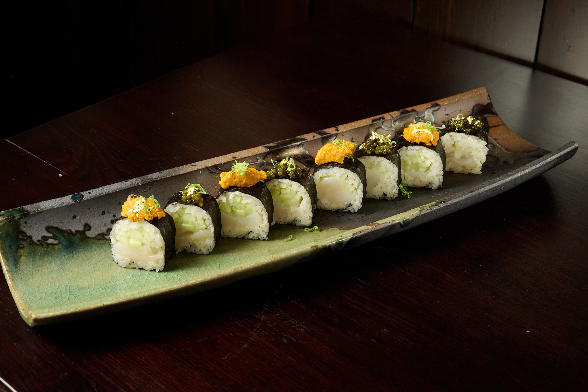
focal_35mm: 48
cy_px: 196
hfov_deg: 41.1
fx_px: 784
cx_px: 294
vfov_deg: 28.1
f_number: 11
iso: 1250
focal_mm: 48
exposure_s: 1/25
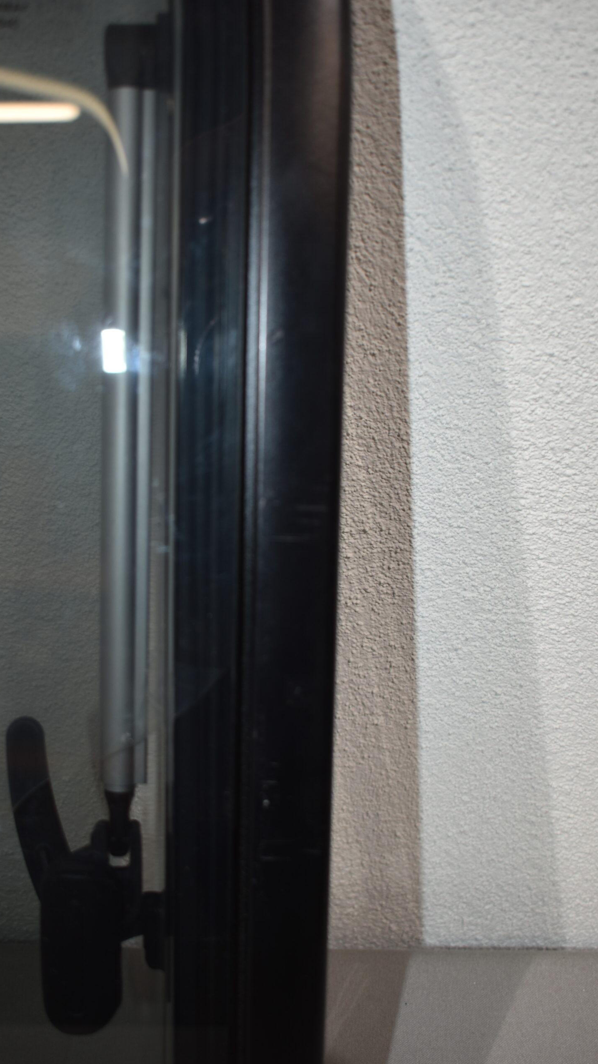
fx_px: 1156
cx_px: 271
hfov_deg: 29.0
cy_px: 532
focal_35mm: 41
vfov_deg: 49.4
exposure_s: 1/60
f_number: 4
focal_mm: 26
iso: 180
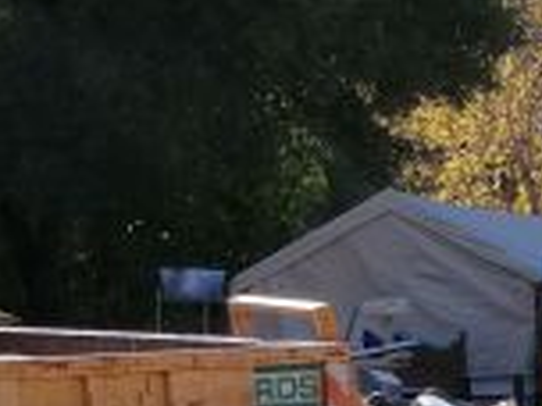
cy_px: 467
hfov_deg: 13.9
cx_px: 1082
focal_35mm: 120
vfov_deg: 12.1
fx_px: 1879
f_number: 1.8
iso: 50
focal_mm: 3.95
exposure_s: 1/1049
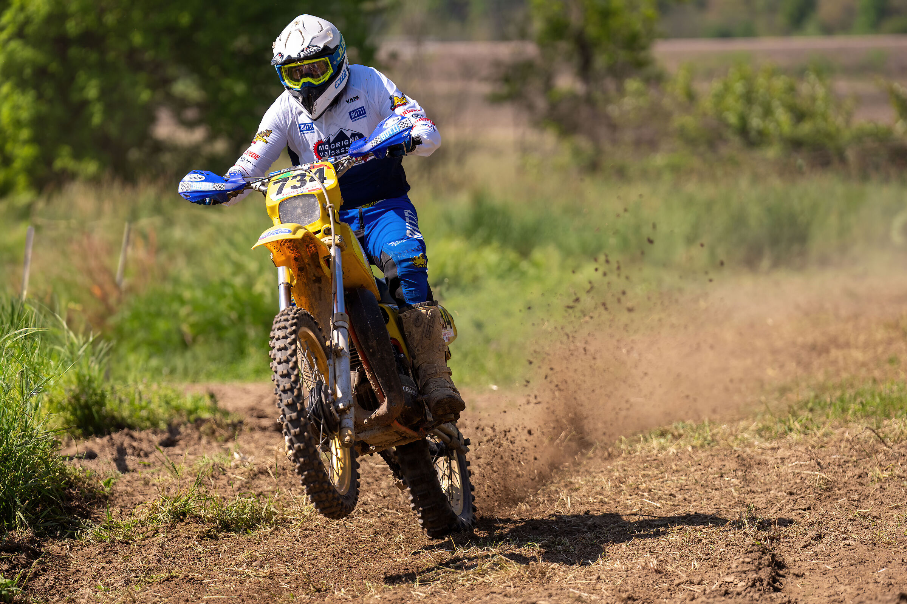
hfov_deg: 13.1
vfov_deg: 8.7
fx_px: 3955
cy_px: 302
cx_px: 454
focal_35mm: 157
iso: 250
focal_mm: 157
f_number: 2.8
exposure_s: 1/4000
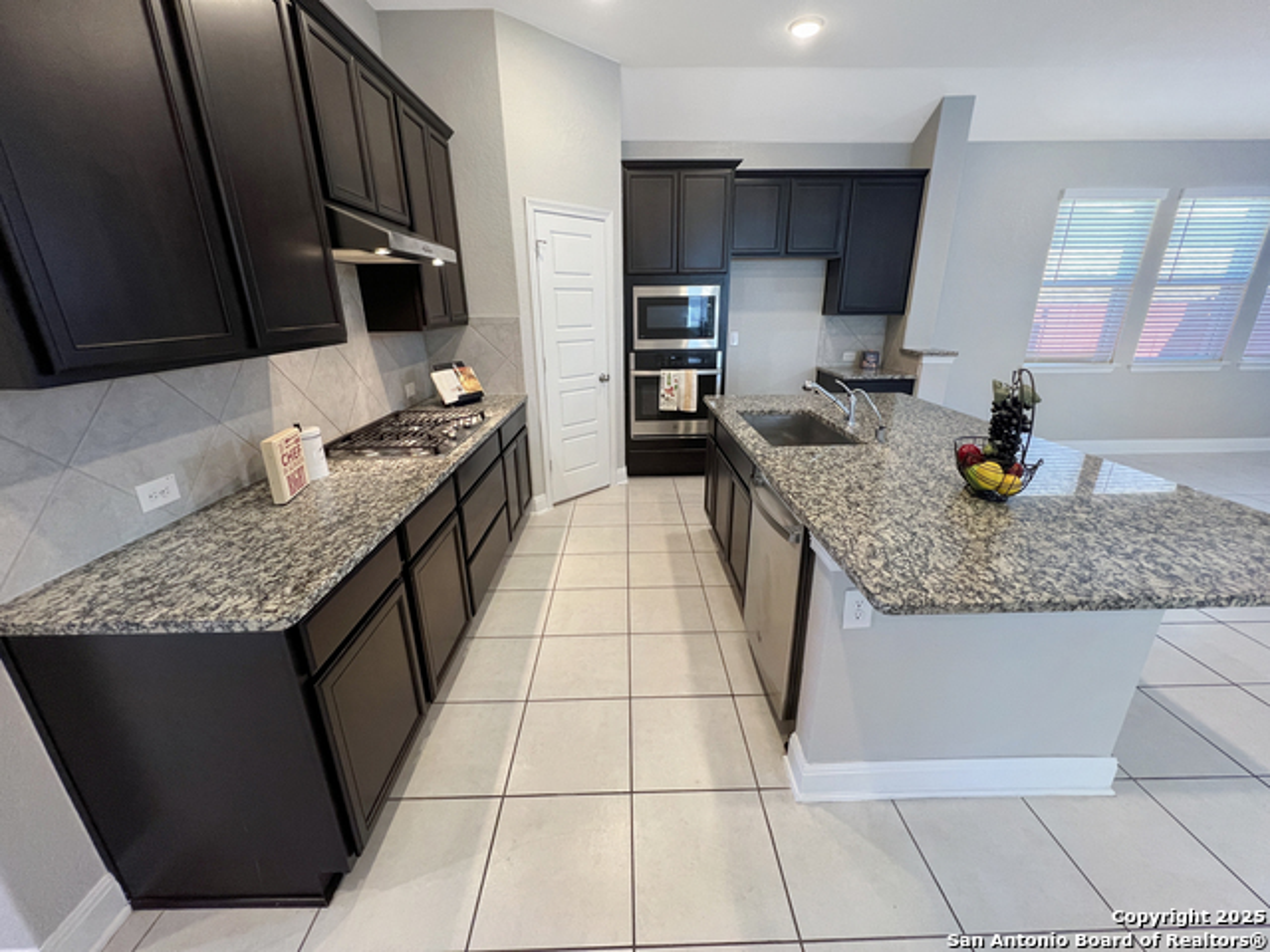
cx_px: 635
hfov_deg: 106.2
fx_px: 477
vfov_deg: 89.9
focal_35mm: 13
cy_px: 476
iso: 200
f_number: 1.8
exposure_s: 1/60
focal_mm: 1.57
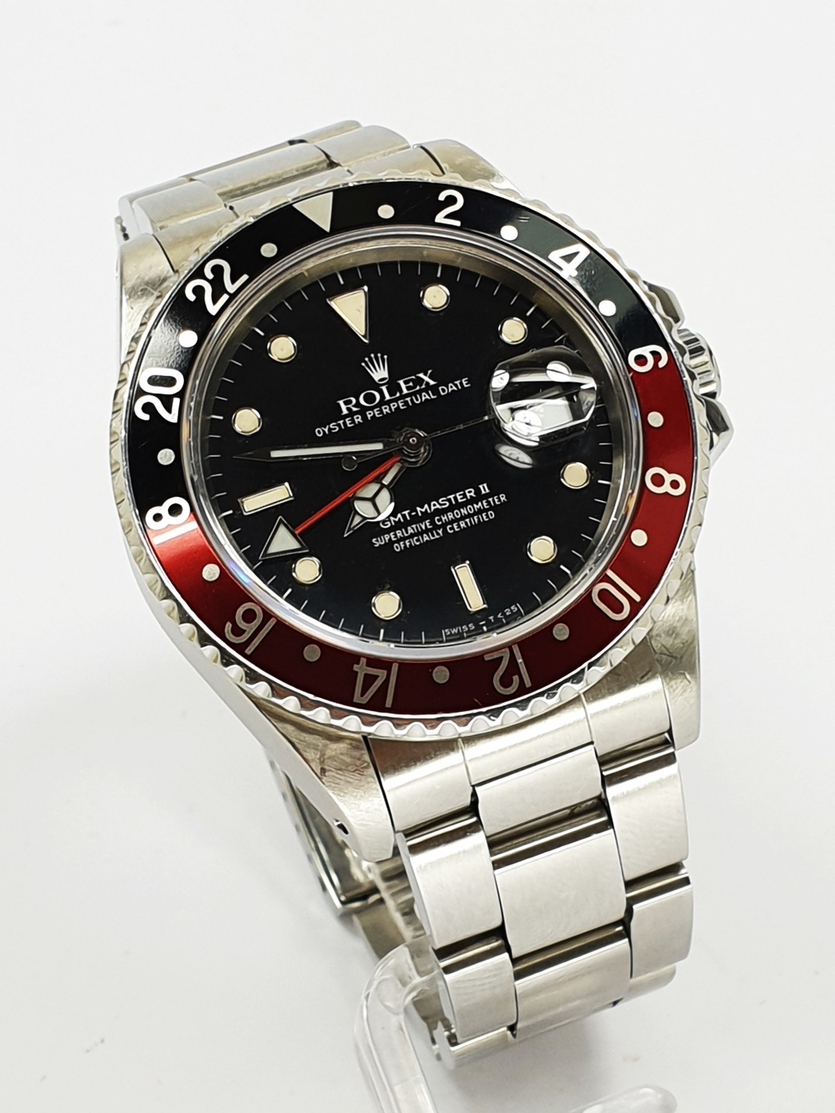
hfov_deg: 53.1
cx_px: 418
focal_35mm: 26
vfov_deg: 67.3
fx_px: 836
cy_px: 556
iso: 50
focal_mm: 4.3
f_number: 2.4
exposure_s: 1/263
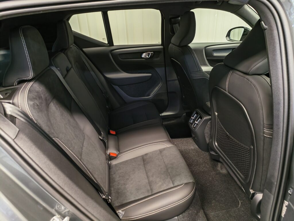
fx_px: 195
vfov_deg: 58.9
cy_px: 110
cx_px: 147
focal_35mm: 23
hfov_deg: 73.9
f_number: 1.6
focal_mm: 5.4
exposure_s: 1/50
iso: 400
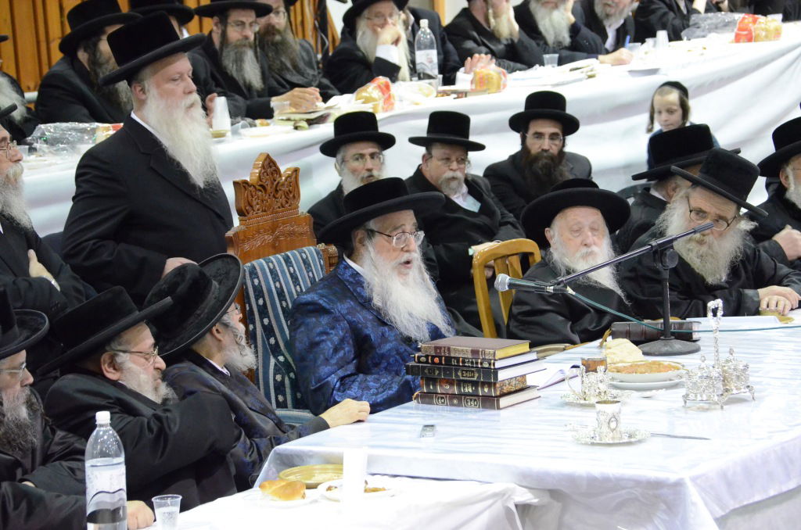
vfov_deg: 9.1
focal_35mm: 150
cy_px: 265
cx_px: 400
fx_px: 3330
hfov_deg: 13.7
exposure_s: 1/60
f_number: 5.6
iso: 5000
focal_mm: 100
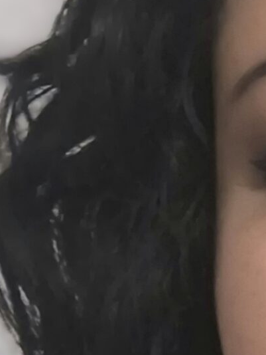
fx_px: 1177
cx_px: 454
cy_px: 332
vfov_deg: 16.8
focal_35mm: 115
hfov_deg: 12.0
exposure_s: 1/24
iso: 320
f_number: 2.45
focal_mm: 3.26
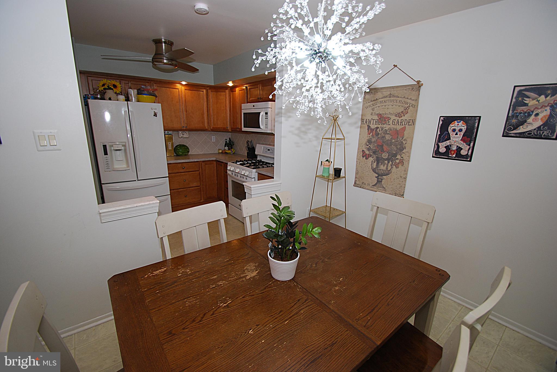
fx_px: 232
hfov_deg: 100.3
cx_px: 278
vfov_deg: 77.5
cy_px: 186
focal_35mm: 15
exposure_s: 1/60
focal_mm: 10
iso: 200
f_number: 4
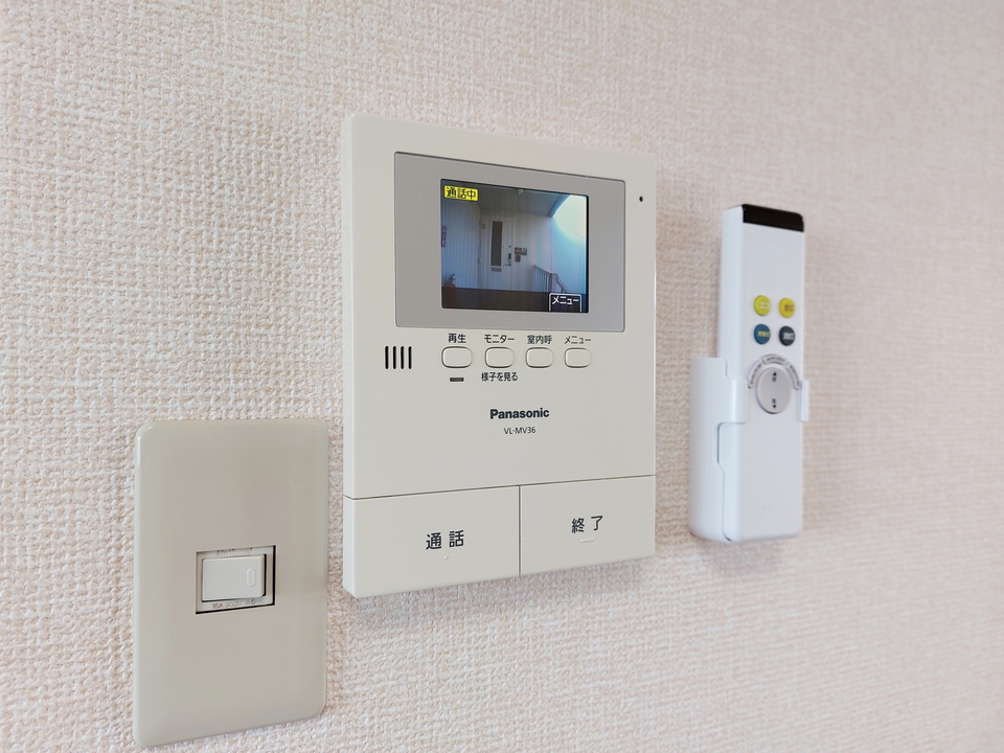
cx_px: 502
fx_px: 696
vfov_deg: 56.8
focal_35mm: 24
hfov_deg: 71.6
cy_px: 376
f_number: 1.8
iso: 32
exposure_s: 1/40
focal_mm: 5.23
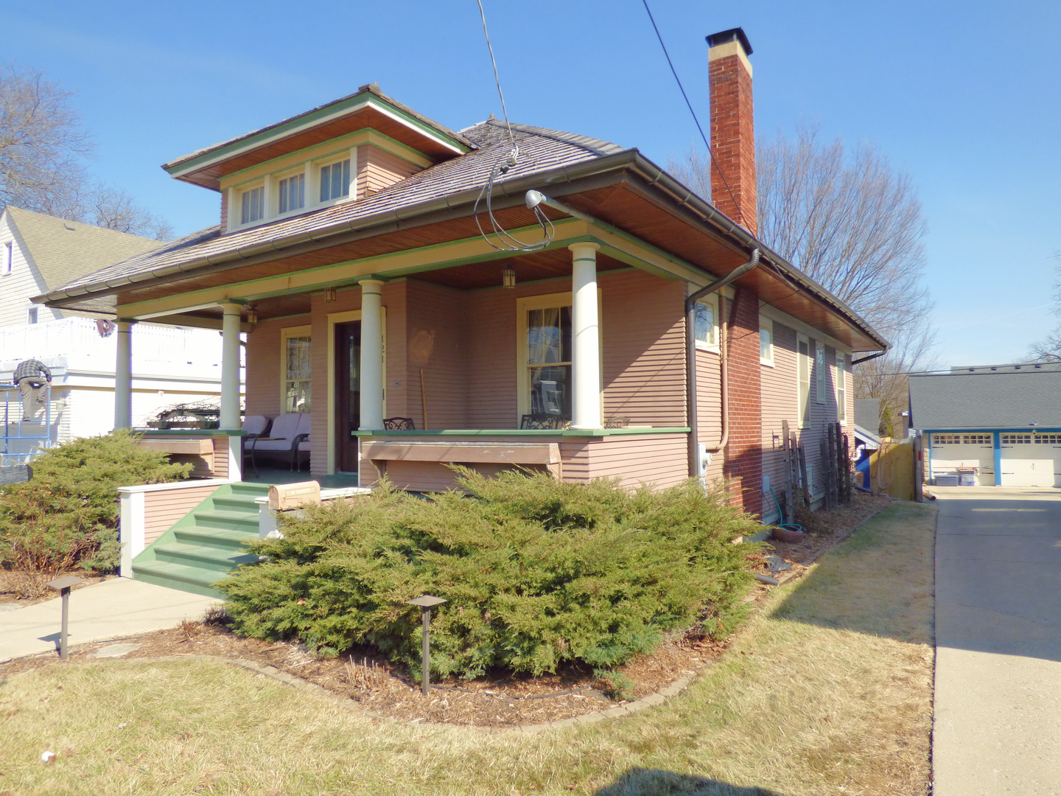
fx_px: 674
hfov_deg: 76.4
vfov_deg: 61.1
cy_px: 398
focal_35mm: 22
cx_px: 530
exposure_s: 1/1000
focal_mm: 3.99
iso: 100
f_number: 2.9
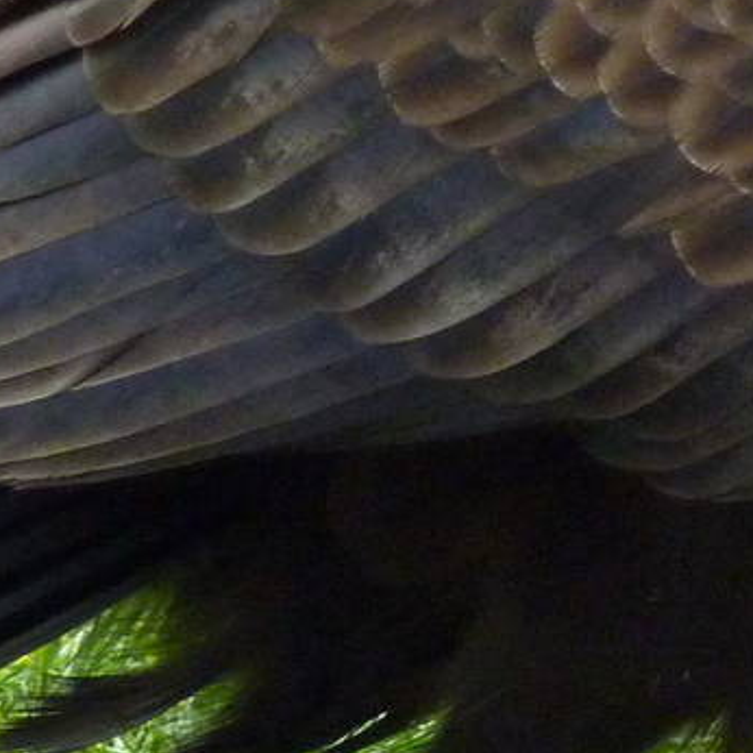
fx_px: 30148
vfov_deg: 1.4
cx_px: 709
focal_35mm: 1225
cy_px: 303
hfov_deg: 1.4
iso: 400
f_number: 4.9
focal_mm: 49.2
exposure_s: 1/100
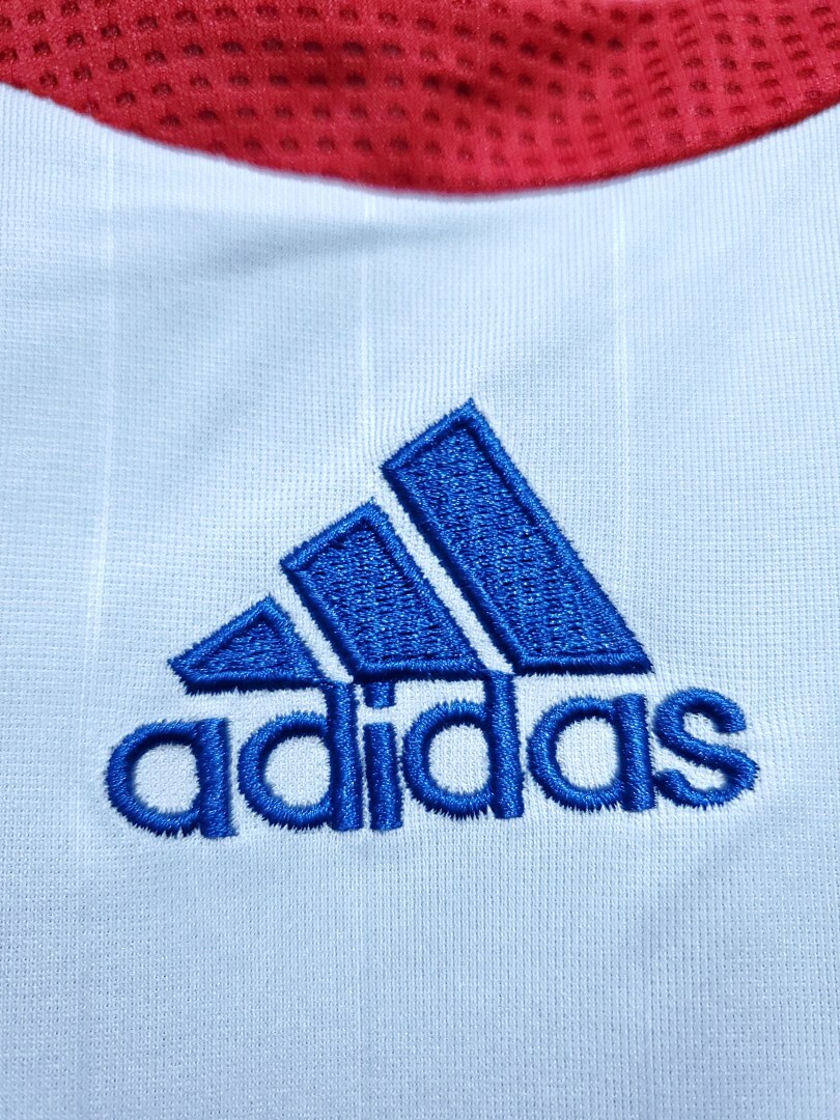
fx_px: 841
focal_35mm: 26
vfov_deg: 67.3
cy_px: 560
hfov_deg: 53.1
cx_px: 420
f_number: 1.5
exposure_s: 1/45
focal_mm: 4.3
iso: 320
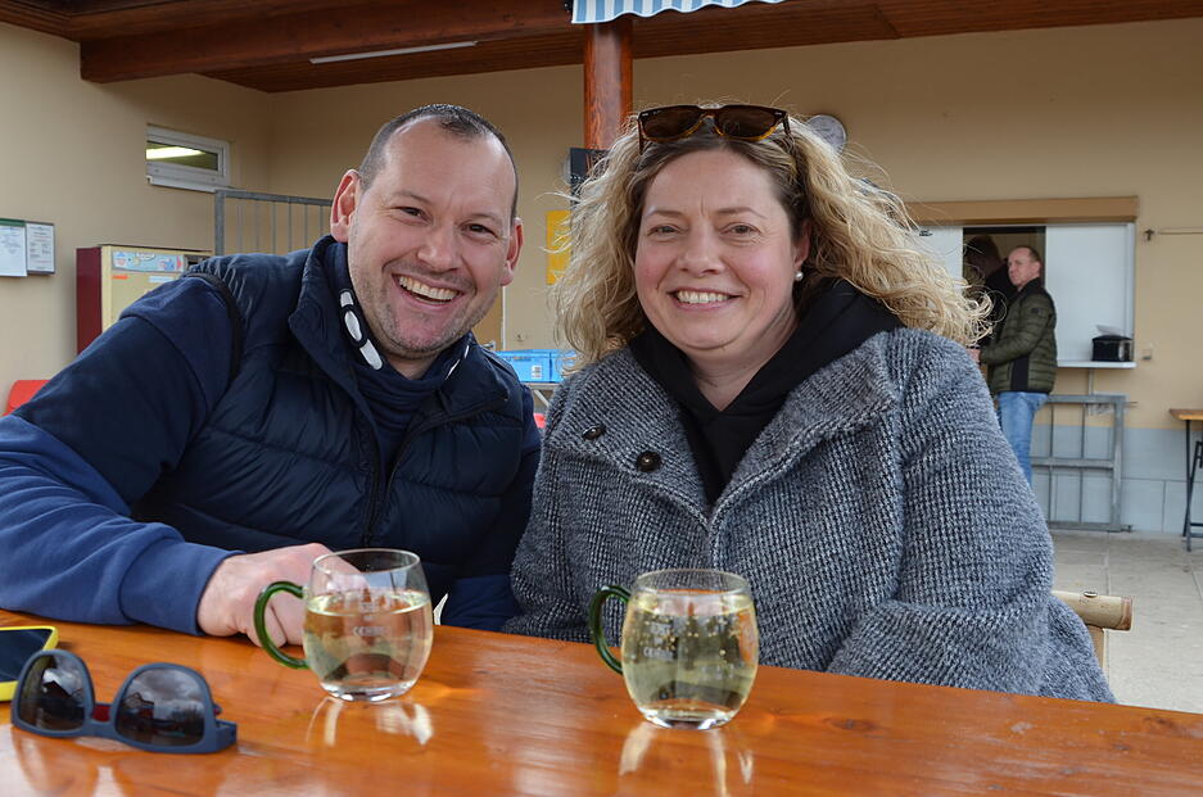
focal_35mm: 36
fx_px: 1201
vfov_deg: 36.7
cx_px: 602
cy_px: 398
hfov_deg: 53.2
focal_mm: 24
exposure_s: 1/125
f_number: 5.6
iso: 200
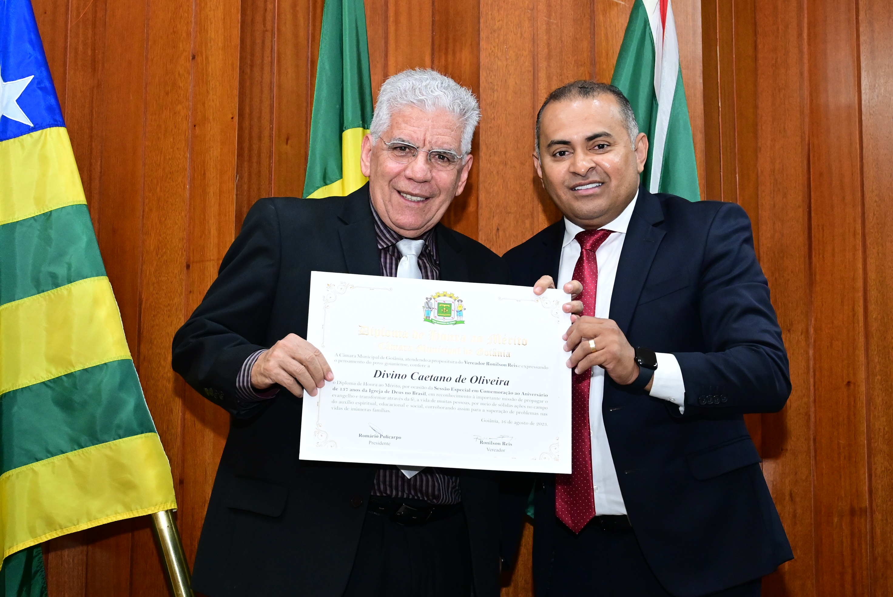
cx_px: 446
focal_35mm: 64
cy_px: 298
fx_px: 1589
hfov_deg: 31.4
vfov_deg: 21.3
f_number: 5
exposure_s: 1/125
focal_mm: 43
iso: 4000
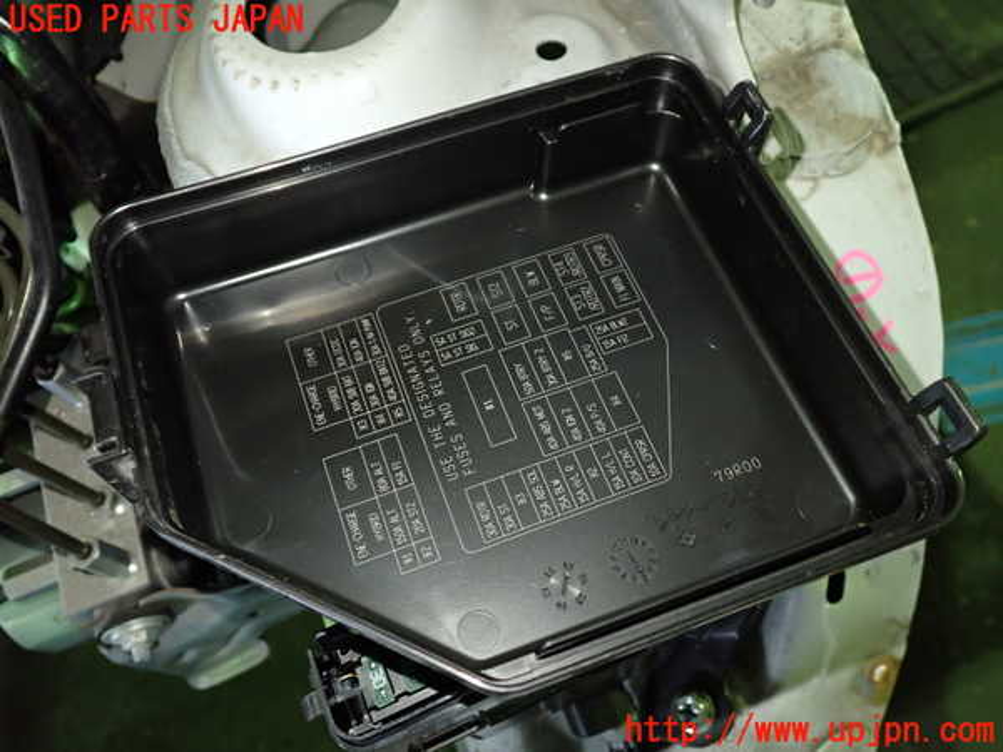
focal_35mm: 30
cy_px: 376
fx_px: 869
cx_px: 502
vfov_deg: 46.8
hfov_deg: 60.0
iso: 640
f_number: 2.3
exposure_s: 1/30
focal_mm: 5.4
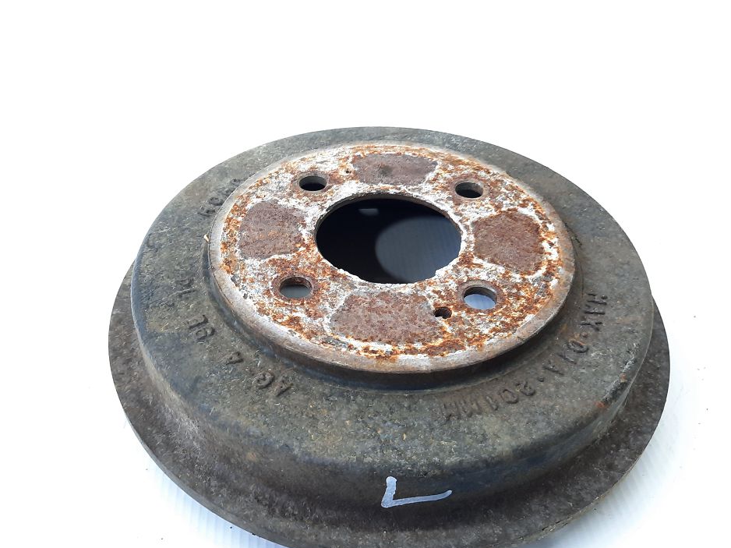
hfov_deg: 56.7
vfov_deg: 44.0
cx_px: 324
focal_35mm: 32
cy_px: 322
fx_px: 676
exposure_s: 1/50
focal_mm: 4.6
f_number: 2
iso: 160
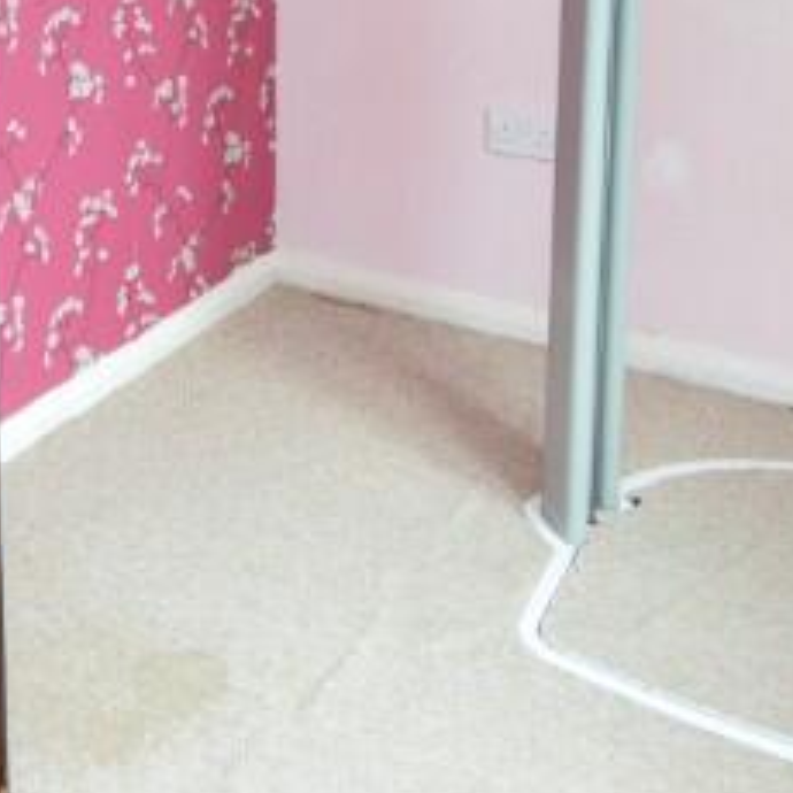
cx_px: 62
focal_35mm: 68
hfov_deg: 24.5
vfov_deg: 24.0
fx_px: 1762
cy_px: -41
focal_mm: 12
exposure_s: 1/80
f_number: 4.5
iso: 400
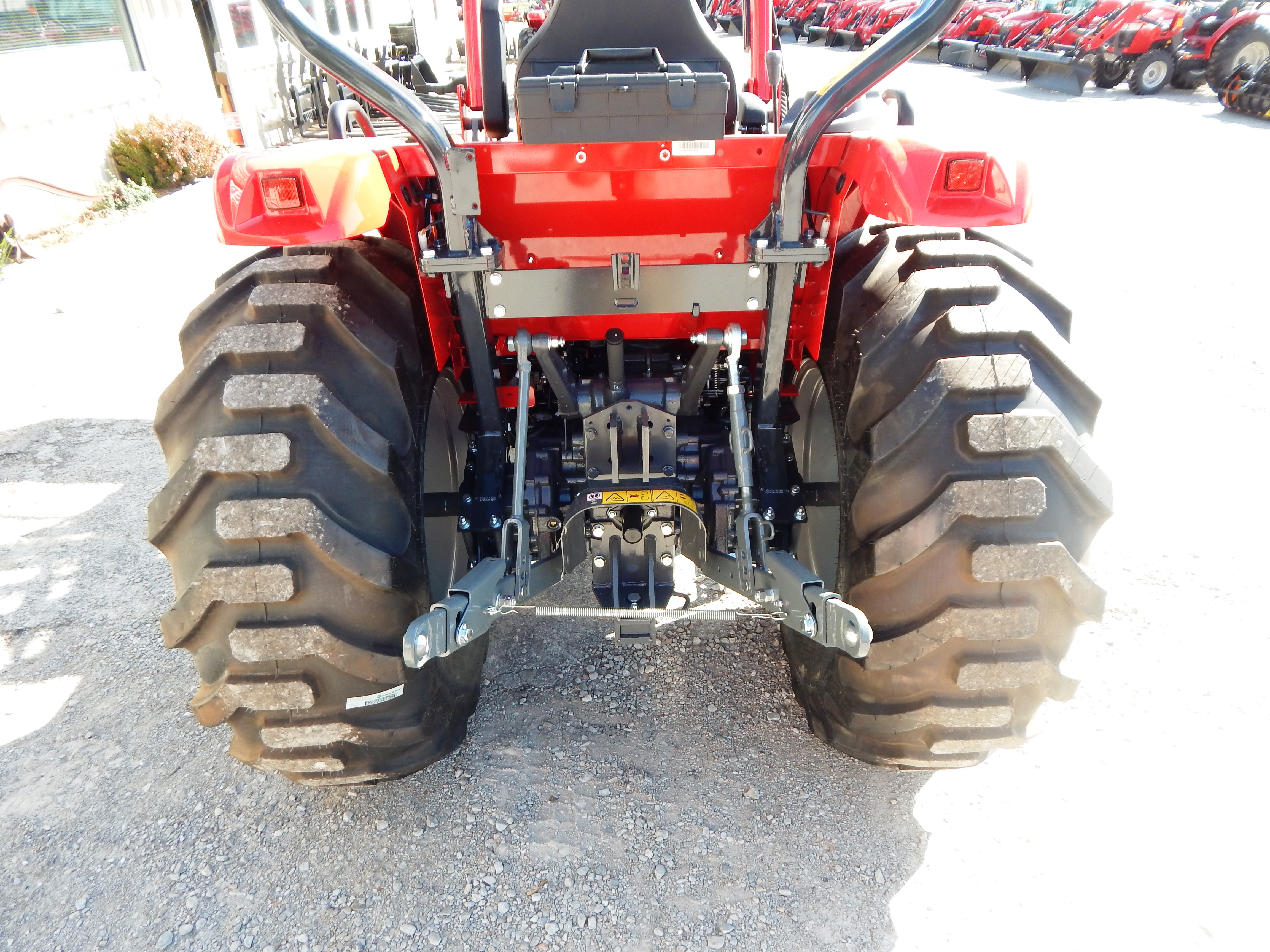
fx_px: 807
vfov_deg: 61.1
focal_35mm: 22
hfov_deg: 76.4
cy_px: 476
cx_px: 635
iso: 125
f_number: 3
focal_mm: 4
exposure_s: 1/200
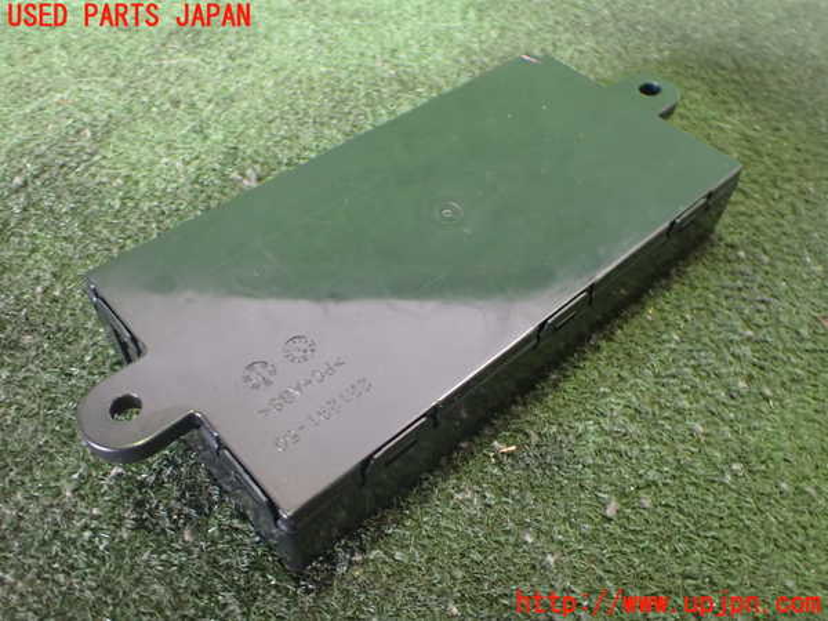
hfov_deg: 60.0
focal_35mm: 30
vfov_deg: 46.8
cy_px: 310
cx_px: 414
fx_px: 718
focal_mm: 5.4
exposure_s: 1/40
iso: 800
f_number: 2.3
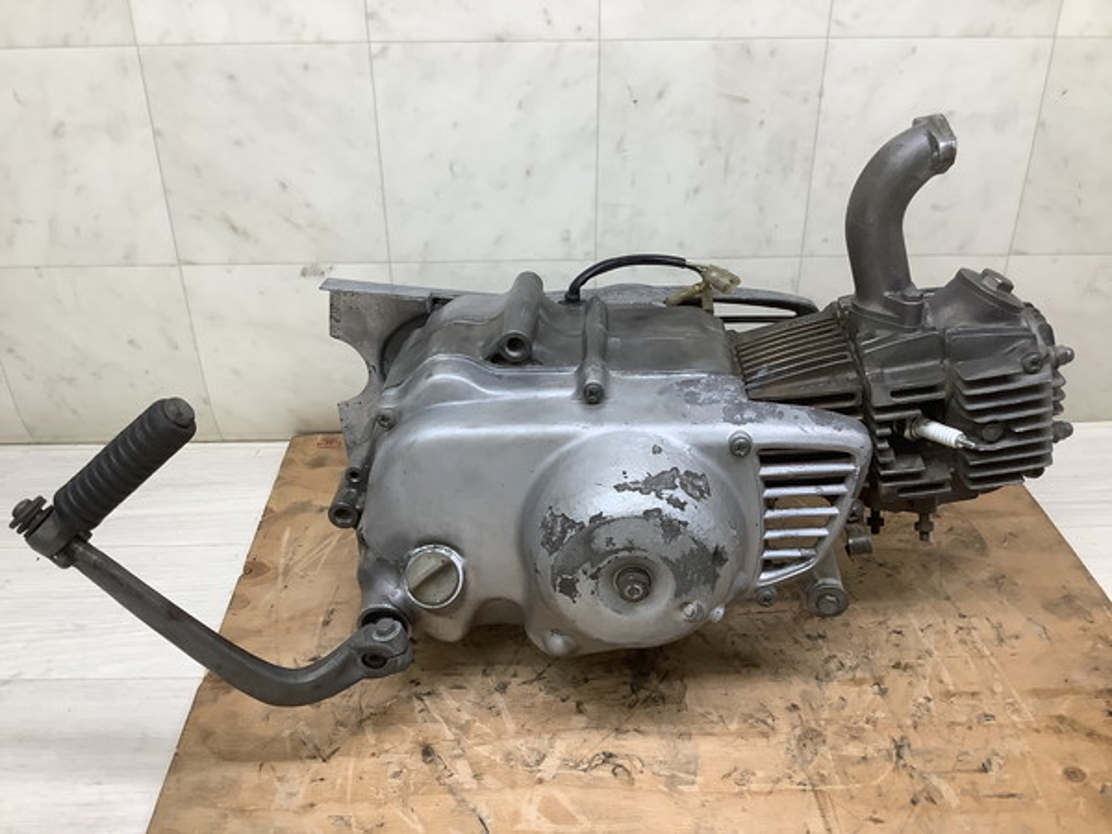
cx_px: 556
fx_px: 996
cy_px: 417
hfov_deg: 58.4
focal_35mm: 31
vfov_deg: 45.4
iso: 80
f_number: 2.4
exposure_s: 1/120
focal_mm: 3.3
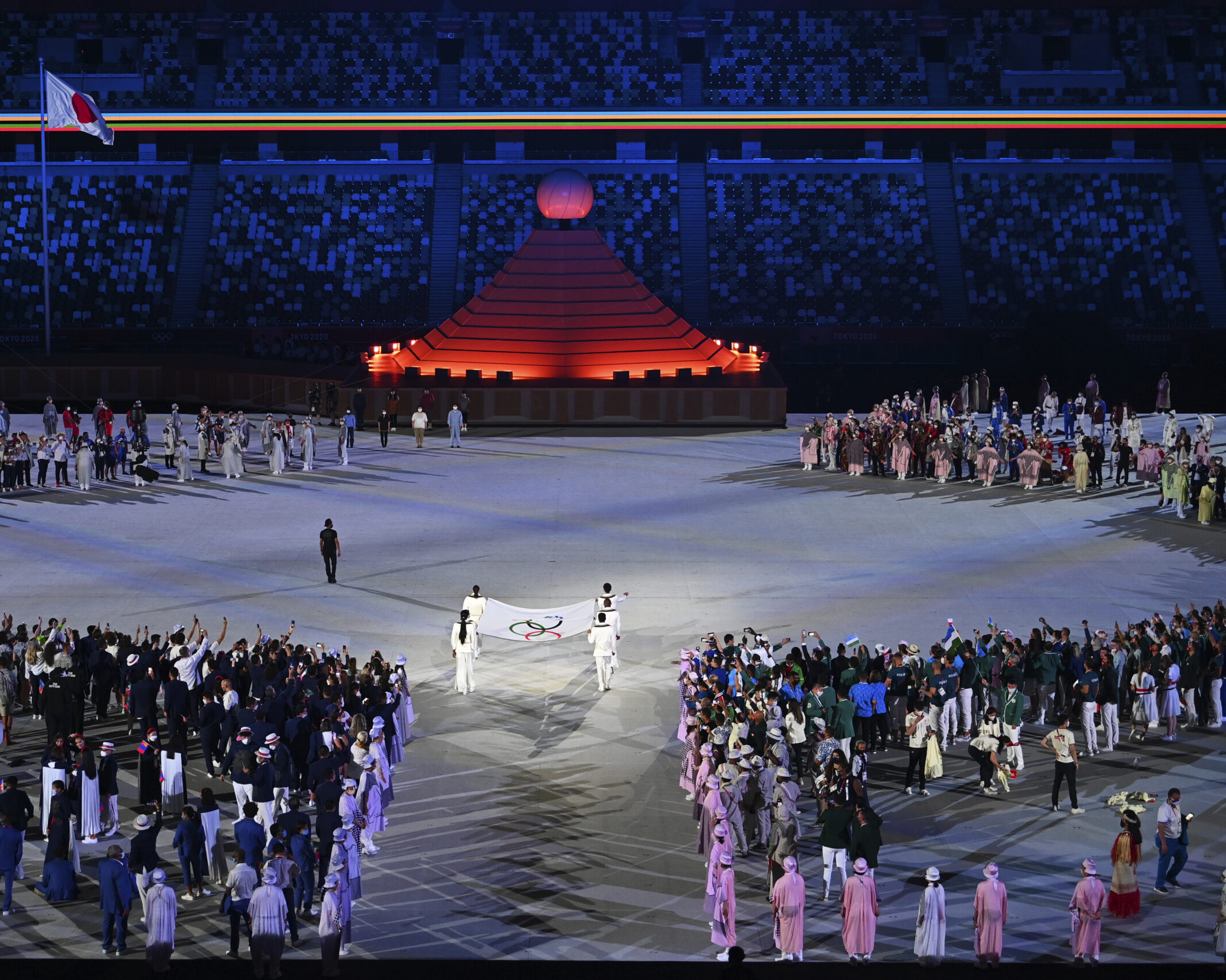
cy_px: 490
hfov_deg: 24.1
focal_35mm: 79
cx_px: 515
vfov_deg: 19.4
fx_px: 2866
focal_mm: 70
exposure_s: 1/400
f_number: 2.8
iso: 2500
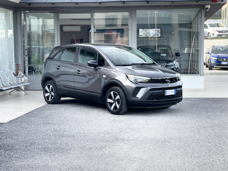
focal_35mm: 64
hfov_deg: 30.3
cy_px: 86
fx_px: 422
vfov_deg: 22.9
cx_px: 114
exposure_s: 1/121
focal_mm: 7.5
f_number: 2.2
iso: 32
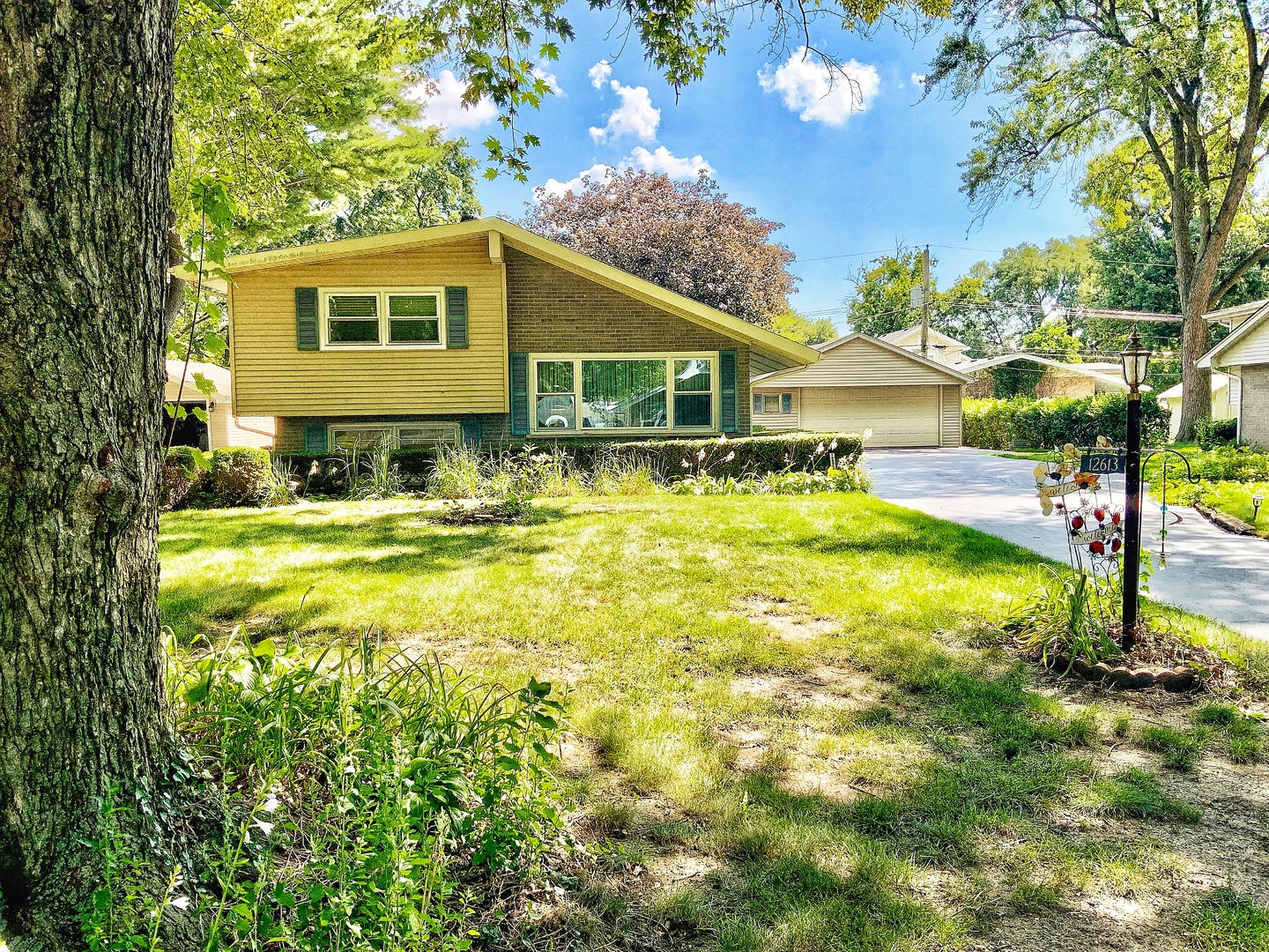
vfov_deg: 48.2
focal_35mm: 29
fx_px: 1063
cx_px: 634
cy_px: 476
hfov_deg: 61.7
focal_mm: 3
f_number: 1.8
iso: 16
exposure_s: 1/593
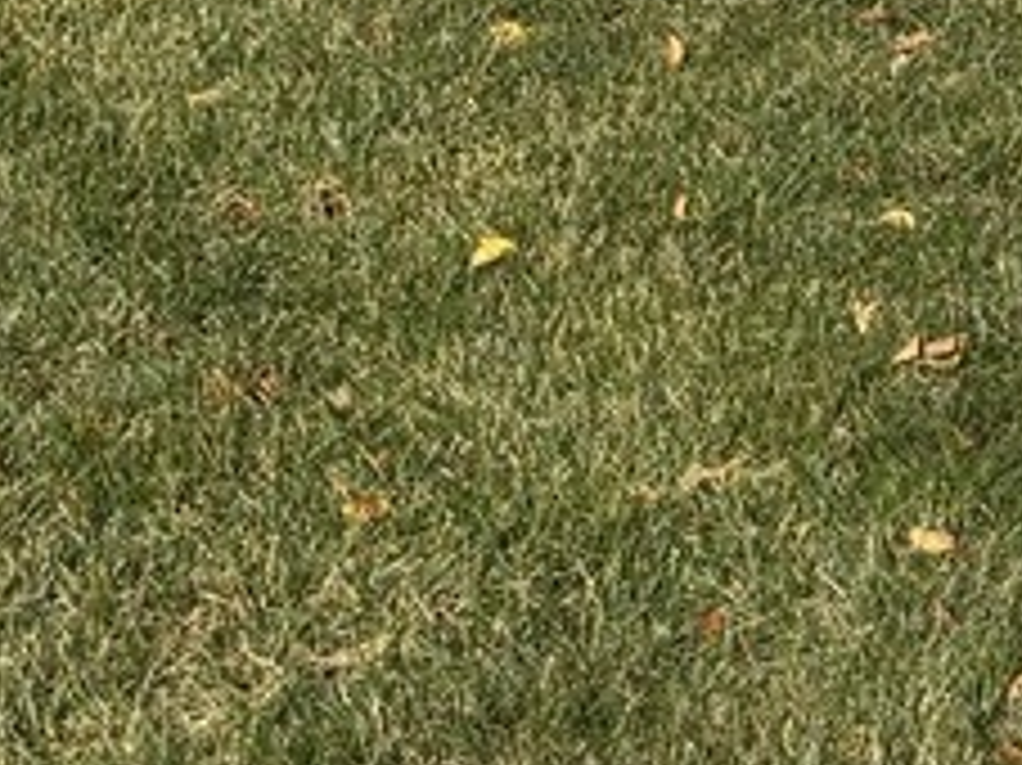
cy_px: -1458
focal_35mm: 165
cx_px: 1342
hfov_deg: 11.6
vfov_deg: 7.9
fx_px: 4869
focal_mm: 5.96
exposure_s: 1/4425
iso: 50
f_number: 1.6
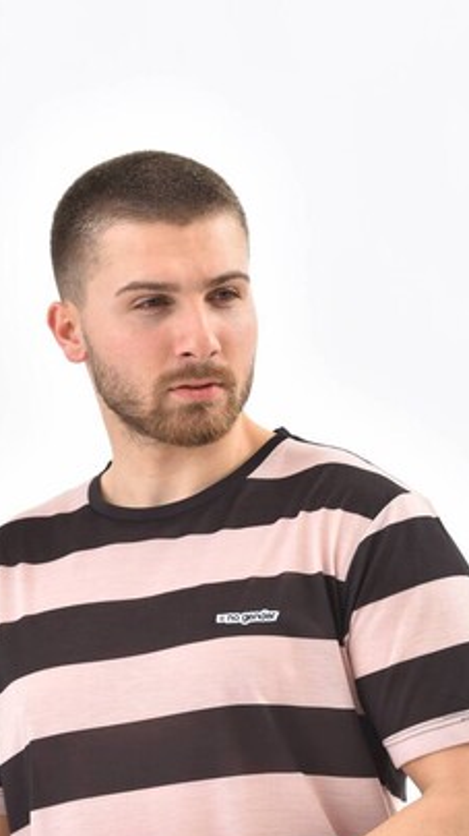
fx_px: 4824
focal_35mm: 218
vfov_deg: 9.9
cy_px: 677
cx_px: 180
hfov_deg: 5.6
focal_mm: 112
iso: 100
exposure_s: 1/160
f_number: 7.1
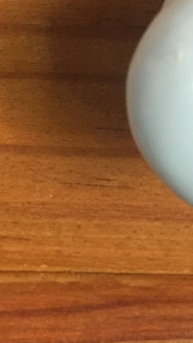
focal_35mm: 122
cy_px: 161
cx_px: 168
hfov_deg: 9.9
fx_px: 1110
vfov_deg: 17.6
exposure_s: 1/20
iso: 200
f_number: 2.2
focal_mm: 4.15
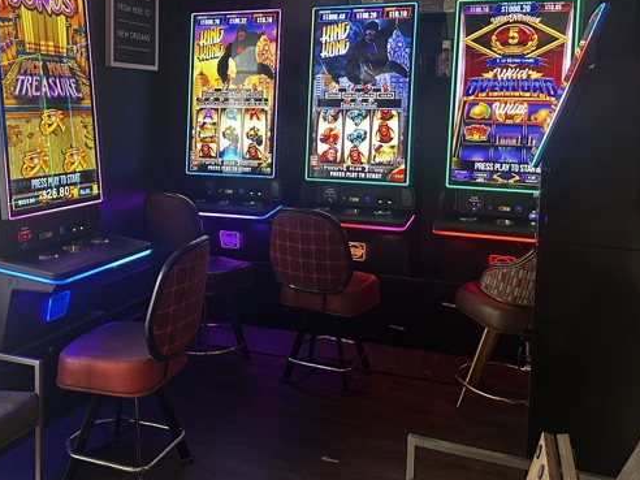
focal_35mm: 39
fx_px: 721
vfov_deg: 36.5
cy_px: 163
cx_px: 237
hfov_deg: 47.4
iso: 250
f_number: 1.78
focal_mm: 6.86
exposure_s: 1/60
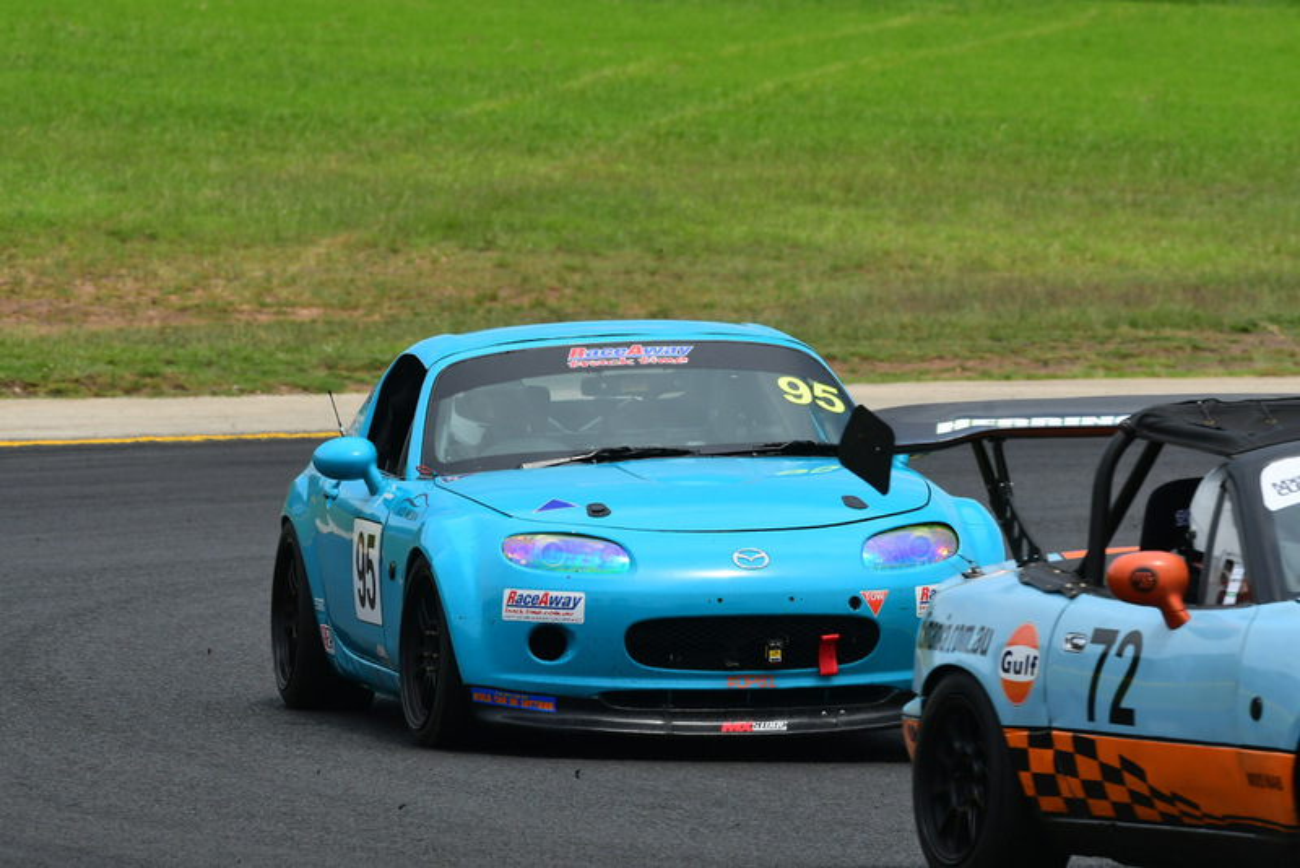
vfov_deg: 3.2
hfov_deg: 4.7
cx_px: 650
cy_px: 434
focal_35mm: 435
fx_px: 15713
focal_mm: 290
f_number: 11
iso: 400
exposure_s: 1/640
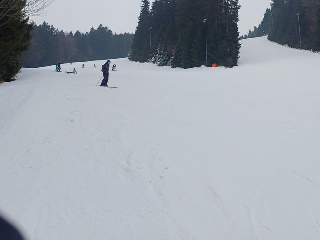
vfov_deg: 40.1
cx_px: 217
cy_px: 77
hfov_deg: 51.5
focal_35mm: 35
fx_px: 324
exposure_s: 1/374
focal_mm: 4.65
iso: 50
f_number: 1.8
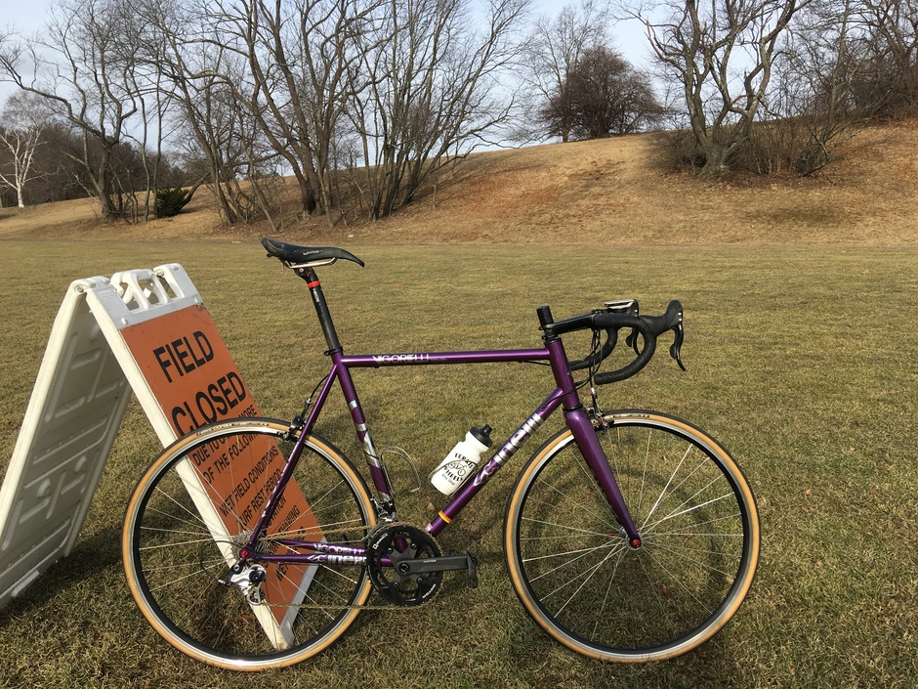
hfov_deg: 61.7
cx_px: 459
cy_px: 344
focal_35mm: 29
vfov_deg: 48.2
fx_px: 769
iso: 25
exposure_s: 1/916
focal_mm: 4.15
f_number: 2.2
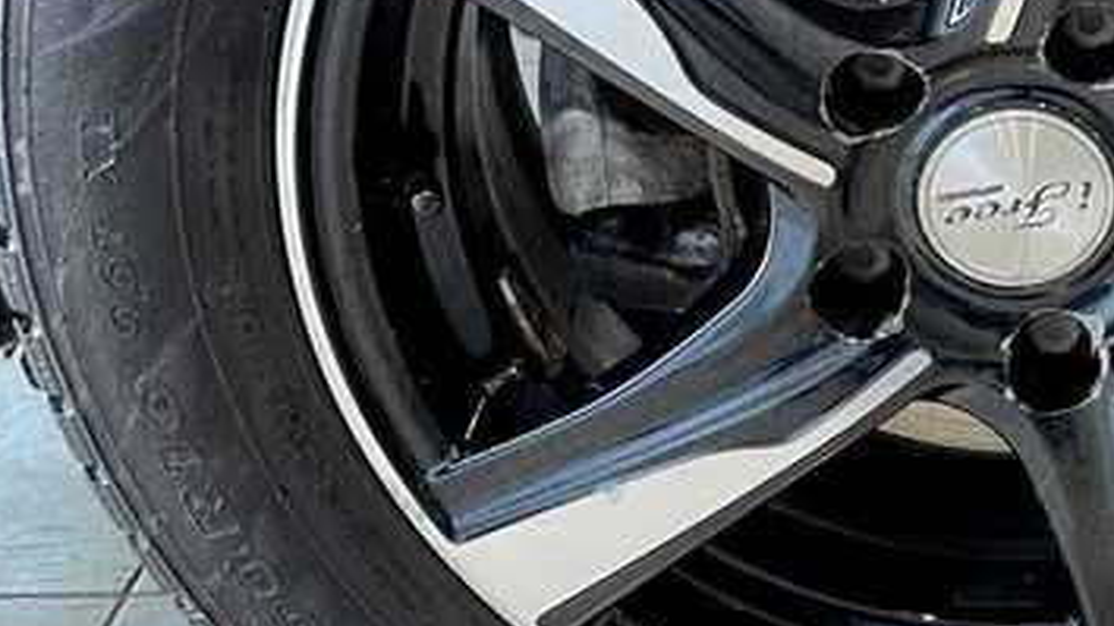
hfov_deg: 27.9
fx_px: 2126
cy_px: 11
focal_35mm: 72
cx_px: 1076
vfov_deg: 16.4
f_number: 1.6
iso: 250
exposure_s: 1/50
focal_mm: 4.2
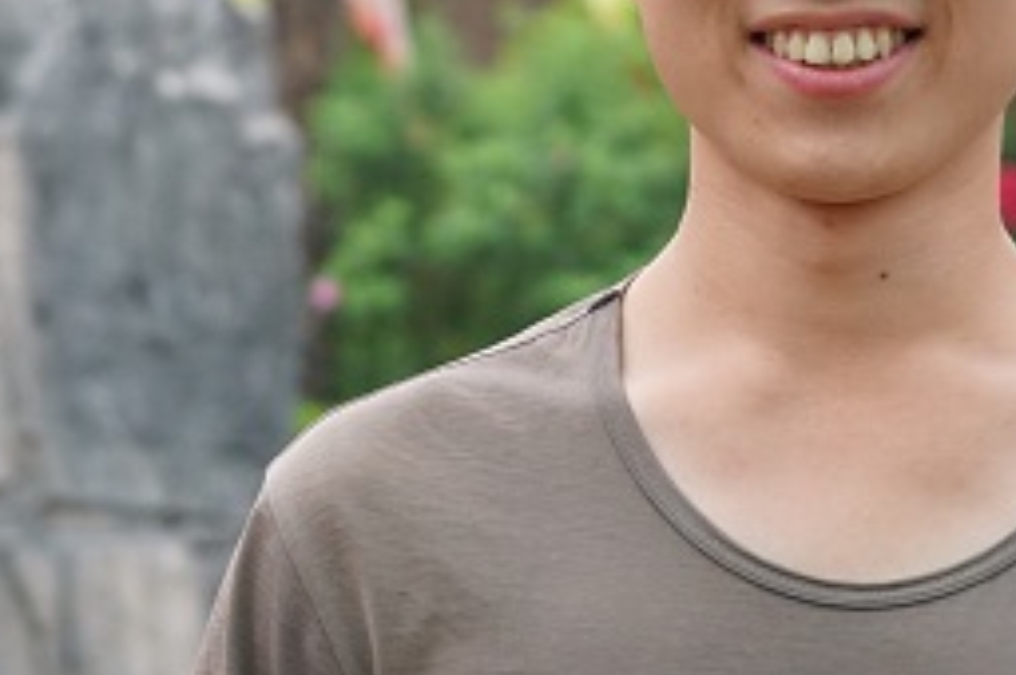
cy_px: 20
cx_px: 472
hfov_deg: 12.7
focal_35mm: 162
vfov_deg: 8.4
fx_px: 4566
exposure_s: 1/160
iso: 2500
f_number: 5
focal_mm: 69
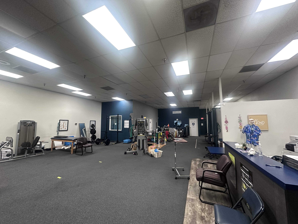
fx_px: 121
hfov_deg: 102.1
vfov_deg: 85.7
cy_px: 112
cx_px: 149
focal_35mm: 14
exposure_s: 1/60
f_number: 2.2
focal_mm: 2.22
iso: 400
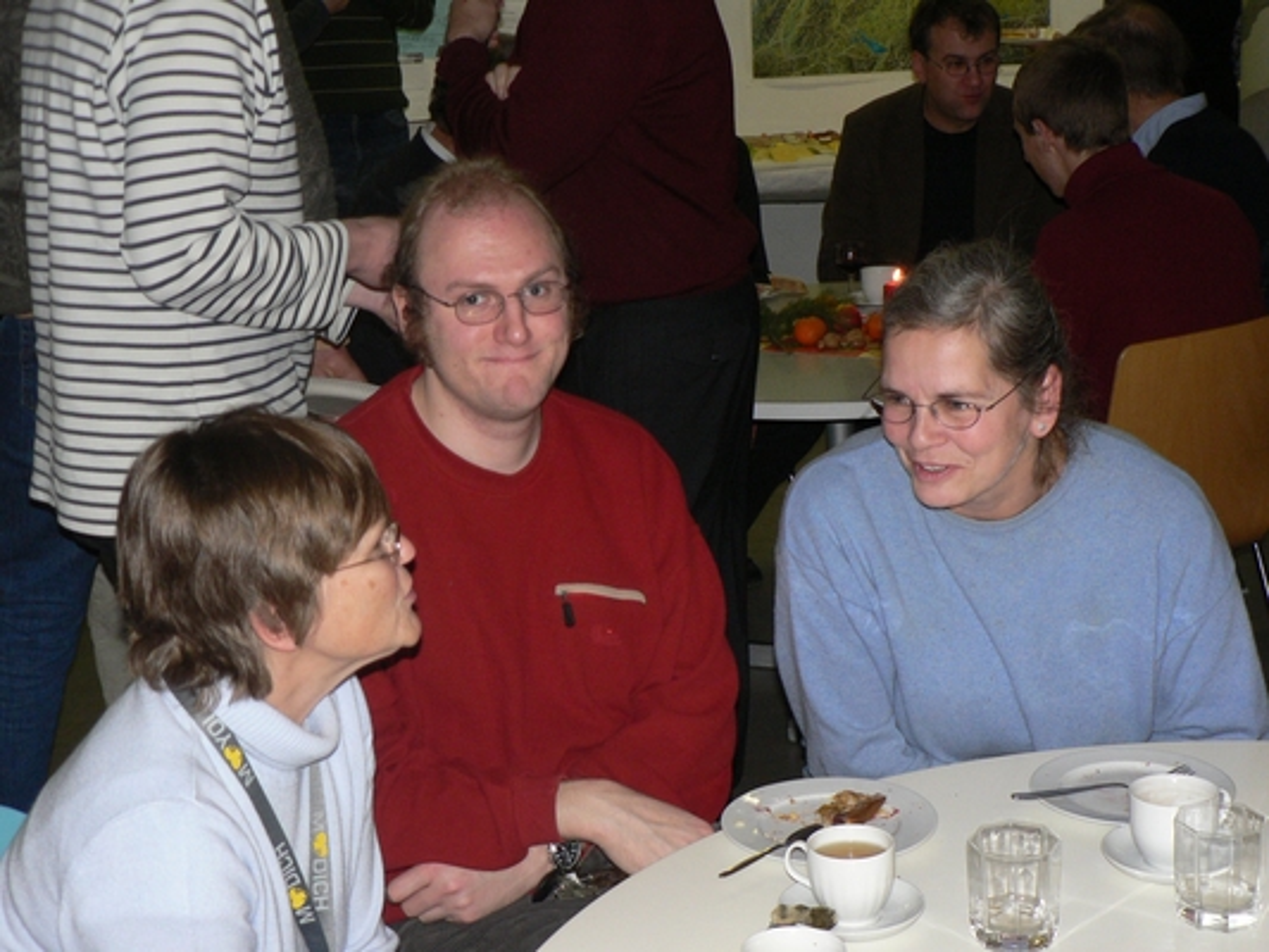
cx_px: 634
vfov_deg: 23.3
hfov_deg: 30.7
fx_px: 2310
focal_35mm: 63
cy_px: 476
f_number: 3.2
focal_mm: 10.5
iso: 200
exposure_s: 1/60
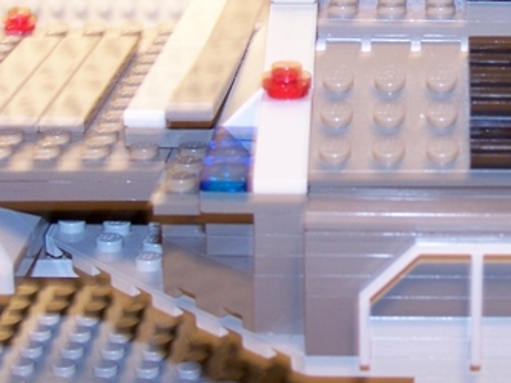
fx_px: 1816
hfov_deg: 15.8
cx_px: 486
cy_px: 74
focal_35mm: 123
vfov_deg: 12.0
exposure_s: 1/2
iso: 80
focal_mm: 10.7
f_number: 3.2
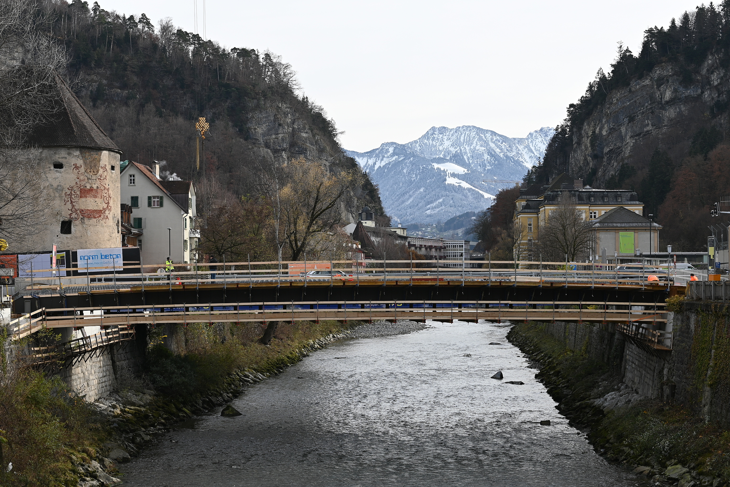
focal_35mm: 69
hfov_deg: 29.2
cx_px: 365
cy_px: 244
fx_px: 1399
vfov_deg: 19.7
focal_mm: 46
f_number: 5.6
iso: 100
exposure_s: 1/250
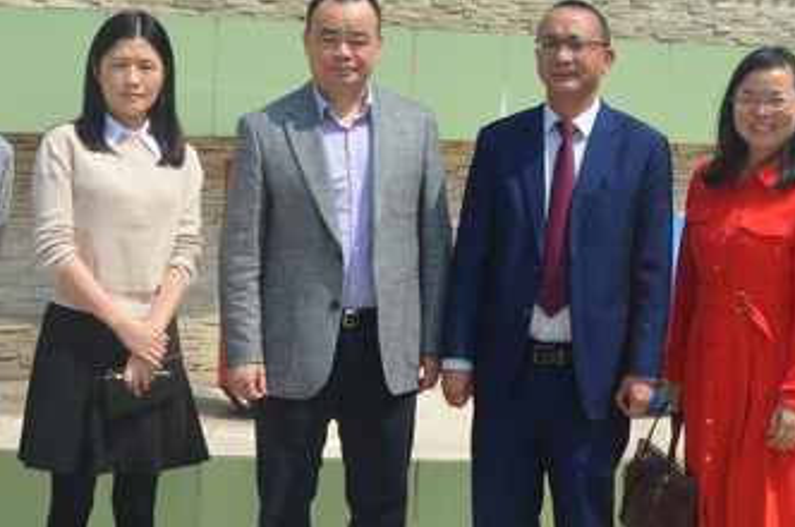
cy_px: 210
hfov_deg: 26.7
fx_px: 1675
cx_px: 338
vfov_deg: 17.9
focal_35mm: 76
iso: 100
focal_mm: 24
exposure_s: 1/250
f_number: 8
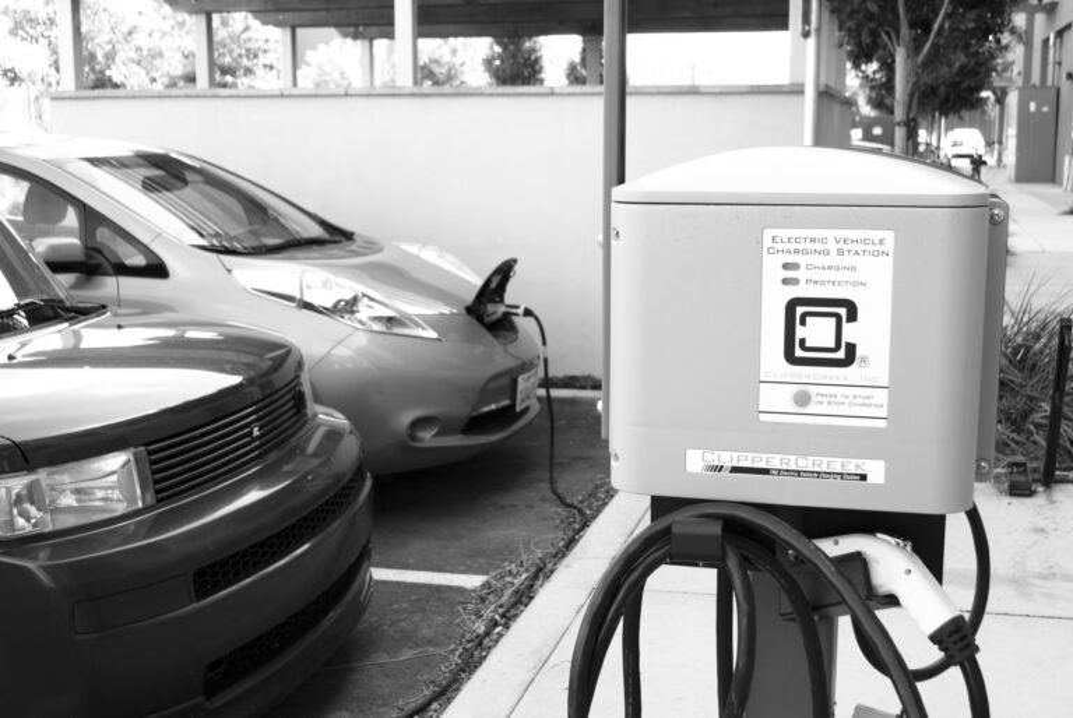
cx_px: 536
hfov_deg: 44.9
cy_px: 359
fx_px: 1298
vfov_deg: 30.9
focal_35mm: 44
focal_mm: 29
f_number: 5.6
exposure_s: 1/125
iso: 160
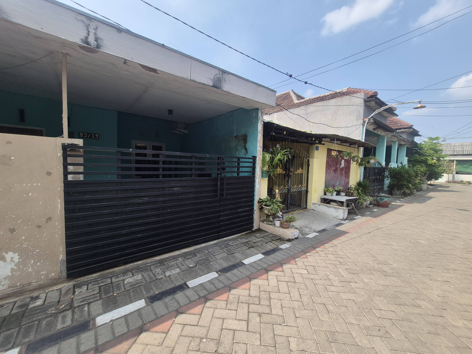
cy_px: 177
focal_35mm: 13
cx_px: 236
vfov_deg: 89.9
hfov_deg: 106.2
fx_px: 177
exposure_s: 1/1300
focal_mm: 1.74
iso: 50
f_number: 2.2
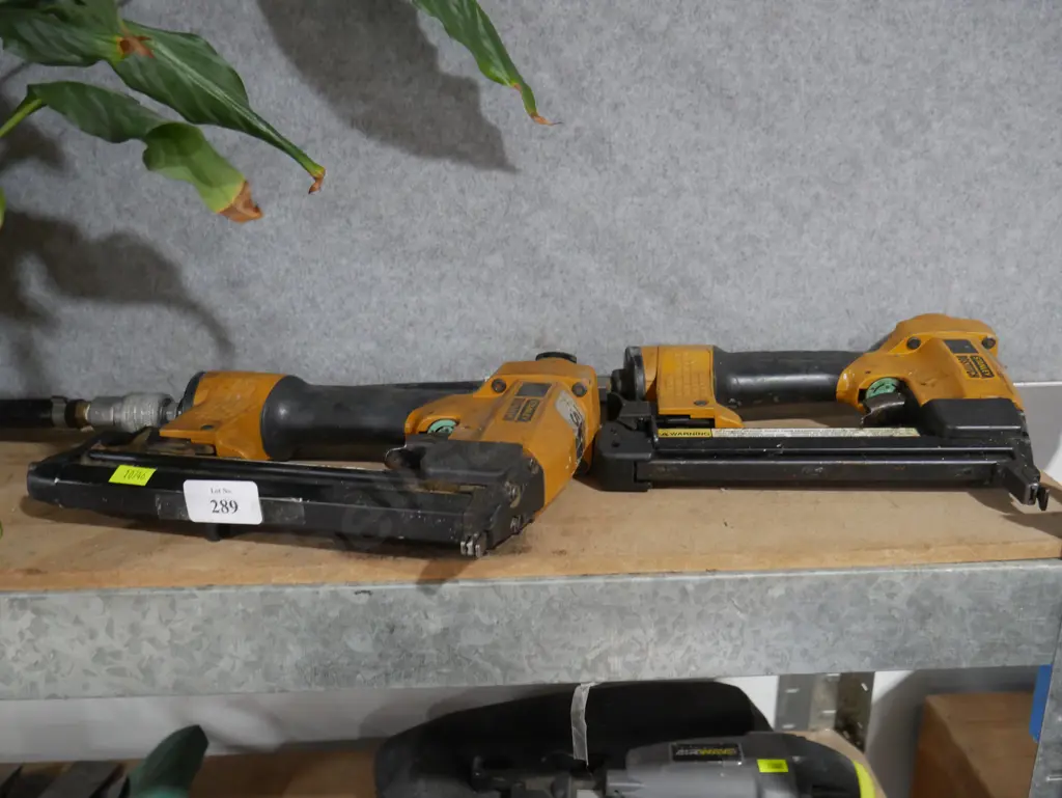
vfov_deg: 41.8
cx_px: 531
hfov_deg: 53.9
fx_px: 1044
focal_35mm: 34
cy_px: 399
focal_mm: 17
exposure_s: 1/60
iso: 1600
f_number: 4
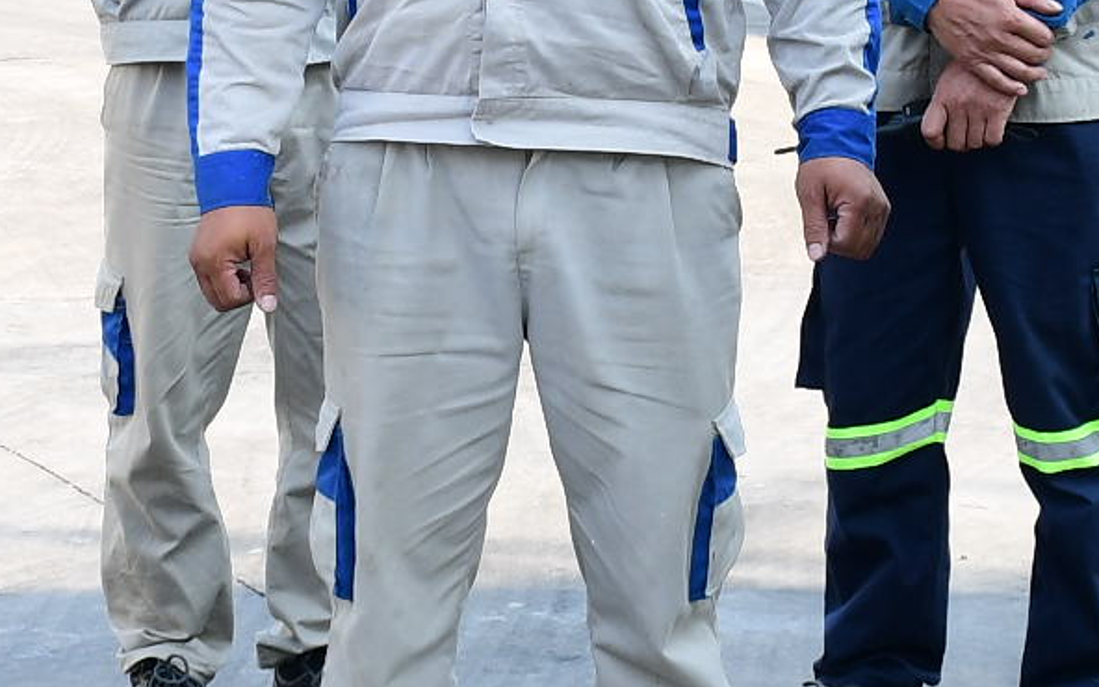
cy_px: 35
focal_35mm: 187
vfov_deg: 7.0
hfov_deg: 11.2
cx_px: 809
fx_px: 5601
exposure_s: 1/200
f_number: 8
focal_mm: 26
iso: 250
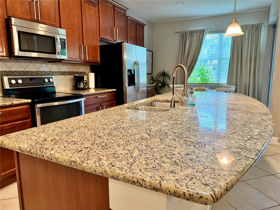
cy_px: 105
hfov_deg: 71.6
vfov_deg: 56.8
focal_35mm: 24
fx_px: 194
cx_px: 140
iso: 125
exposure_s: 1/60
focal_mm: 6.76
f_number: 1.78
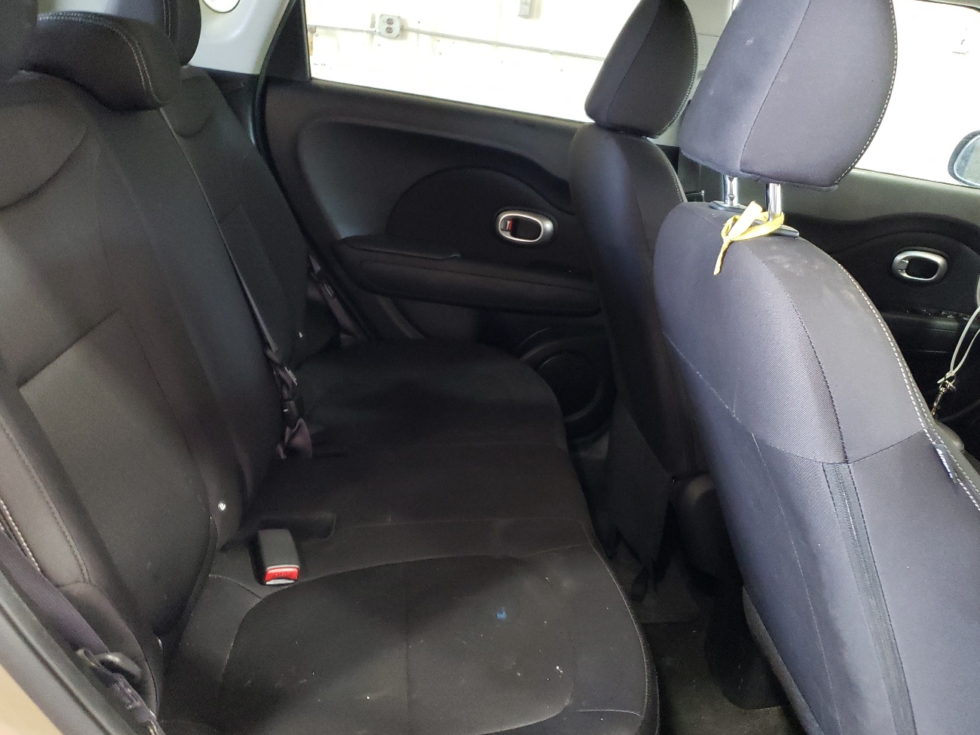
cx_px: 501
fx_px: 906
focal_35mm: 32
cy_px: 367
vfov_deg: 44.2
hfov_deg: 56.8
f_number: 1.5
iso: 404
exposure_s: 1/24
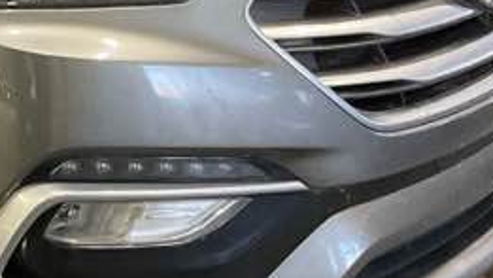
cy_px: -51
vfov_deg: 8.8
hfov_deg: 14.2
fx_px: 1791
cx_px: -343
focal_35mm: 137
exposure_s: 1/60
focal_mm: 3
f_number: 1.8
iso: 100
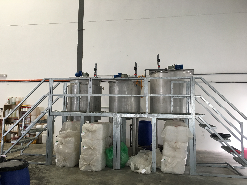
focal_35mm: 29
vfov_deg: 48.2
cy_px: 92
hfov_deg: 61.7
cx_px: 124
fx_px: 207
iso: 40
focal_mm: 4.15
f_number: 2.2
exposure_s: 1/33
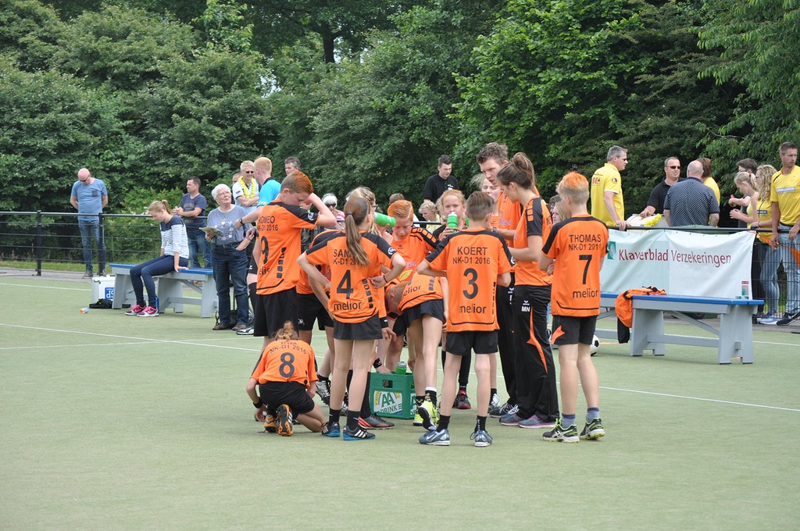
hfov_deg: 15.9
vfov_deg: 10.6
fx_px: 2863
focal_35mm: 129
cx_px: 400
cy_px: 266
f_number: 6.3
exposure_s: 1/640
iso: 400
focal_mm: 86
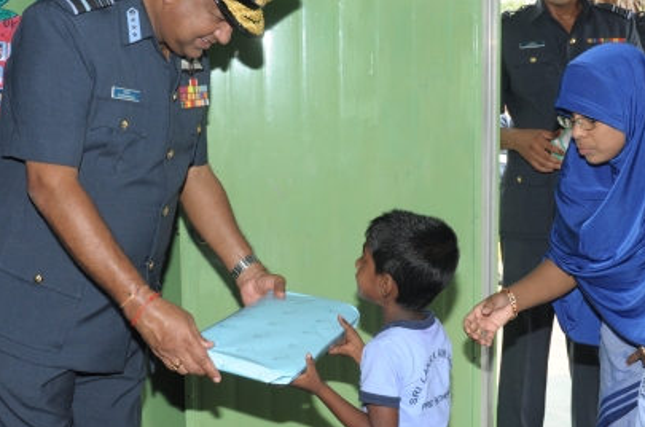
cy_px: 242
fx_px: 1159
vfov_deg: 20.8
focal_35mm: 65
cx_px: 363
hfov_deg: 31.1
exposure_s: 1/125
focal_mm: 25
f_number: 7.1
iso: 400
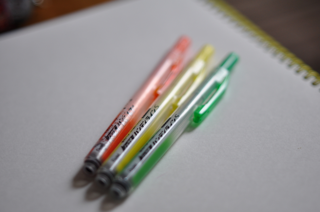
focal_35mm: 75
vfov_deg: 18.1
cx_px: 160
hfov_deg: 27.0
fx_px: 666
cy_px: 106
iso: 200
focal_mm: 50
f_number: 1.8
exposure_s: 1/500
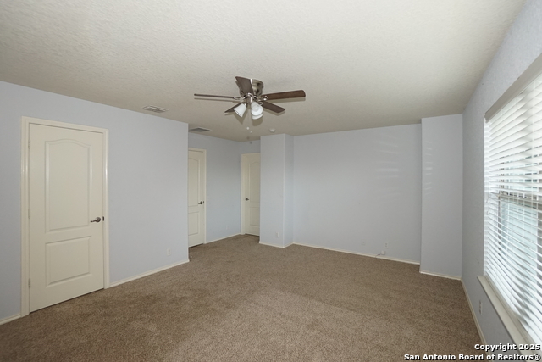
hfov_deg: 100.4
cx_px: 271
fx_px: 226
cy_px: 181
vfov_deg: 77.4
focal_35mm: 15
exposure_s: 1/160
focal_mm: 10
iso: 1000
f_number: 4
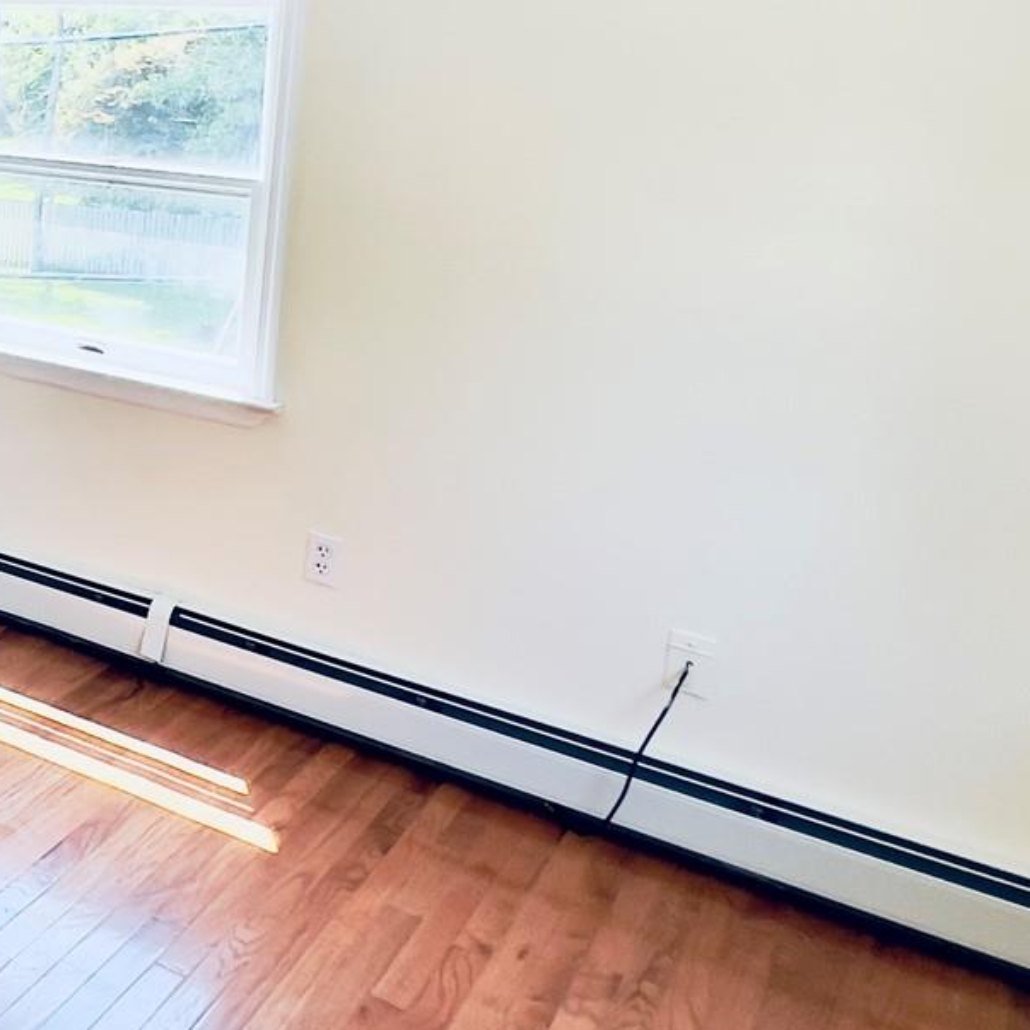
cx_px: -350
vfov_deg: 40.9
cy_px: 191
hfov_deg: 31.5
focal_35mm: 39
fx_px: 1313
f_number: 1.8
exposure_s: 1/99
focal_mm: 1.57
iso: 32
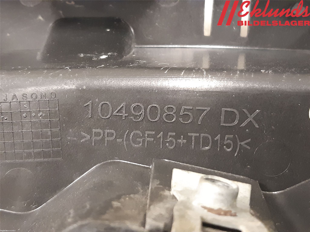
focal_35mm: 26
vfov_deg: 53.1
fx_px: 233
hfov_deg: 67.3
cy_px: 116
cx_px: 155
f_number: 1.7
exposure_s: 1/25
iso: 500
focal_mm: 3.93
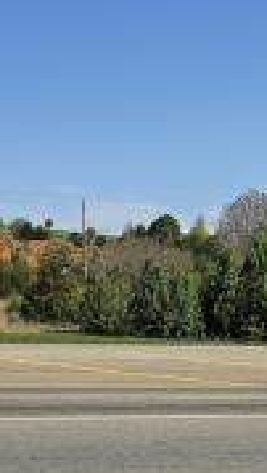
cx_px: 272
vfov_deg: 37.1
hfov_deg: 20.7
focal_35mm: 56
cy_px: 264
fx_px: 703
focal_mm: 6.3
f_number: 1.7
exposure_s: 1/1546
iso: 12
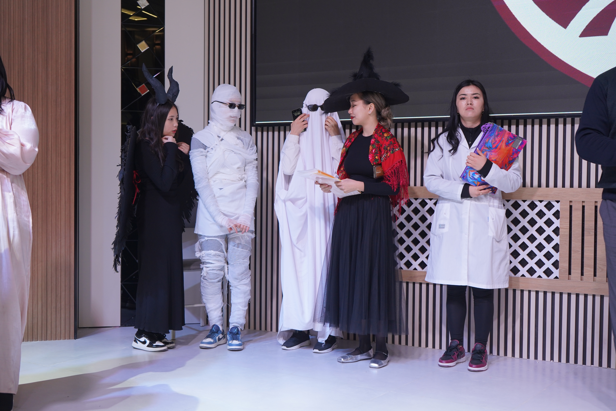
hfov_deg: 44.5
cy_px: 206
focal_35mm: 44
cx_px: 308
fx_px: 753
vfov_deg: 30.5
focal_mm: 44
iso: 800
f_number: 4.5
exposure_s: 1/160
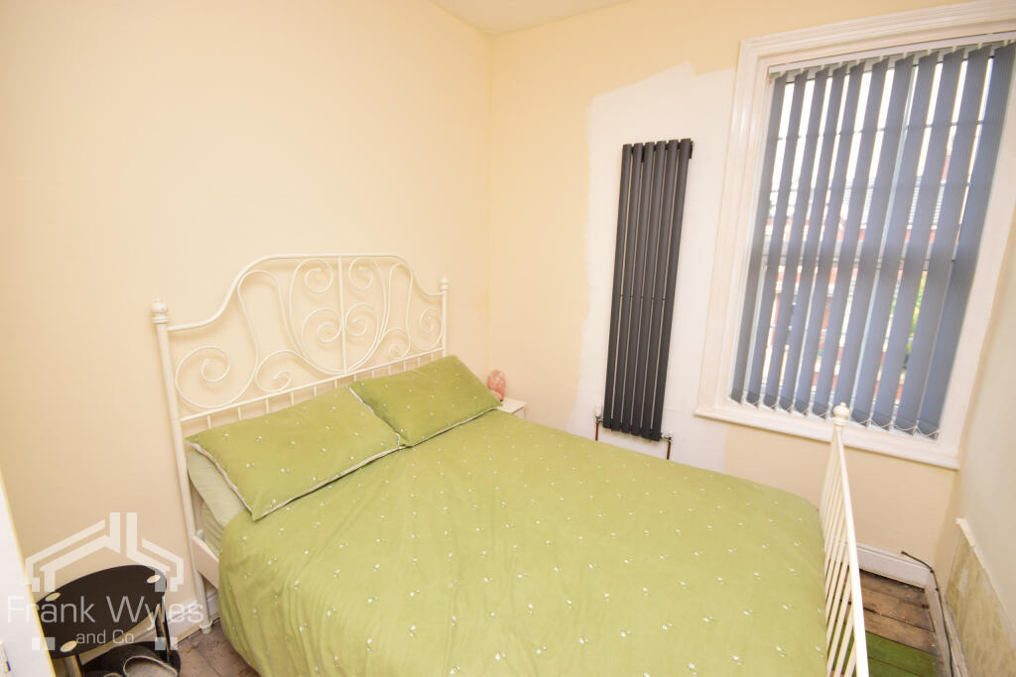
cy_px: 338
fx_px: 423
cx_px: 508
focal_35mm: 15
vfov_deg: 77.3
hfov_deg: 100.4
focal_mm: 10
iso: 250
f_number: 10
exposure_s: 1/60
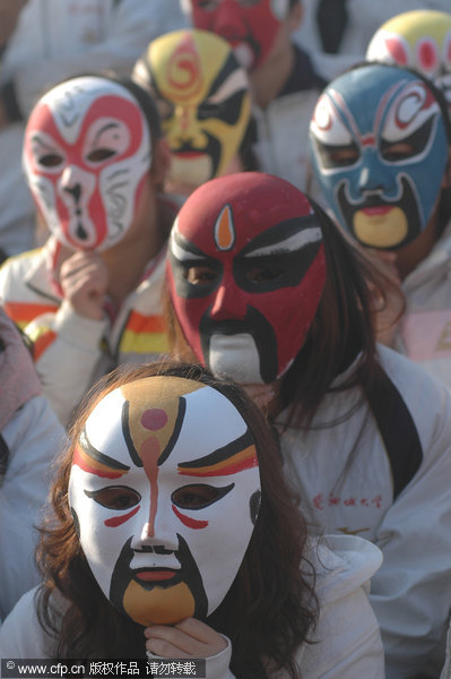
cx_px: 226
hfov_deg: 11.4
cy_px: 340
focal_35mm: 120
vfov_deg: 17.1
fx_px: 2259
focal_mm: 80
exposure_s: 1/800
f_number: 4.5
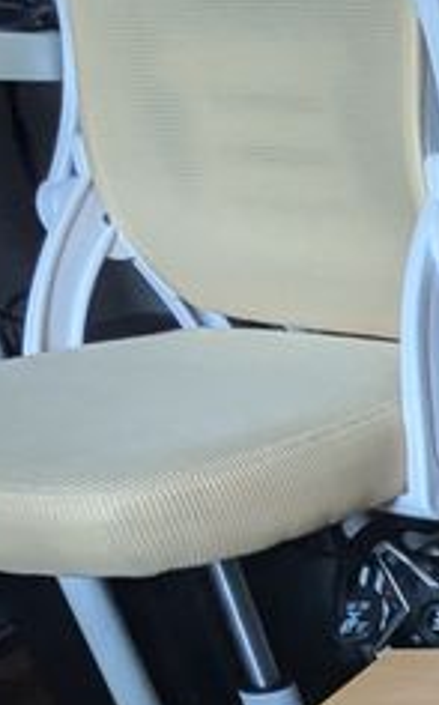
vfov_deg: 25.9
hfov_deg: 14.4
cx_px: 1027
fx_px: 1209
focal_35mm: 63
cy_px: 996
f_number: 2.2
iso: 406
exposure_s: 1/25
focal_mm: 1.83
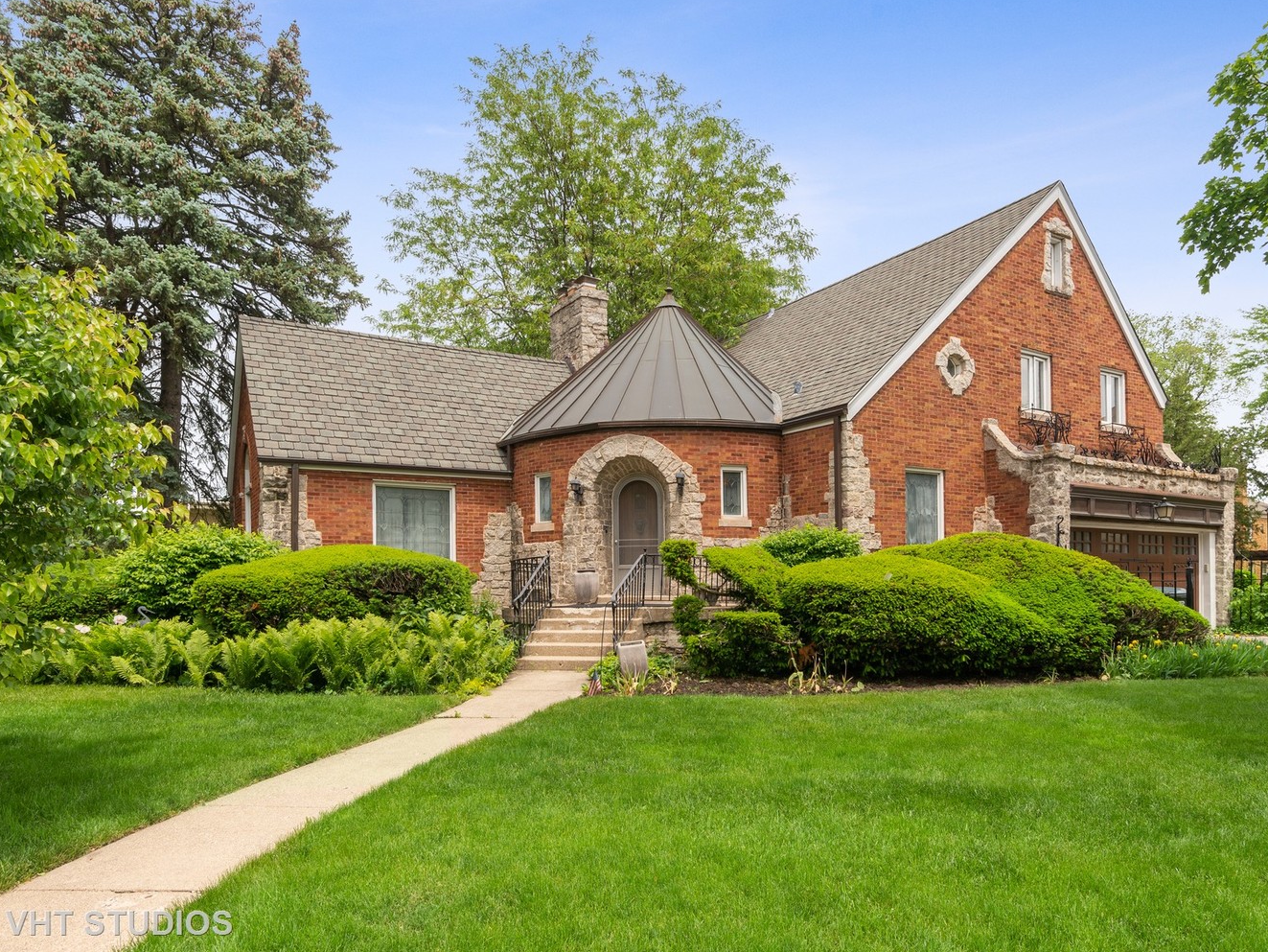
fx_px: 733
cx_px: 663
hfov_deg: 81.7
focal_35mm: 20
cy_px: 458
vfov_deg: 66.0
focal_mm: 17
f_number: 8
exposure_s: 1/200
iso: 200
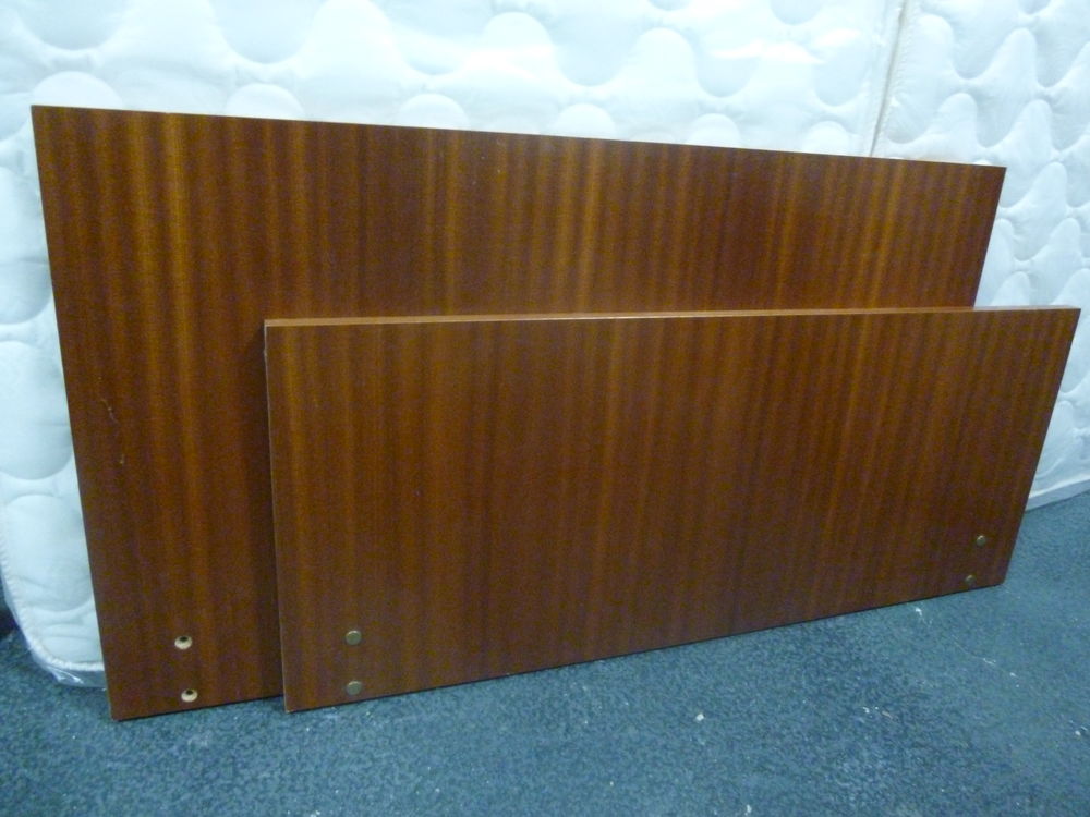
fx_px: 787
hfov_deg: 69.4
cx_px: 545
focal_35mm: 25
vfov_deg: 54.9
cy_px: 408
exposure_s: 1/8
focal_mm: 4.5
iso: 800
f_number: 3.1
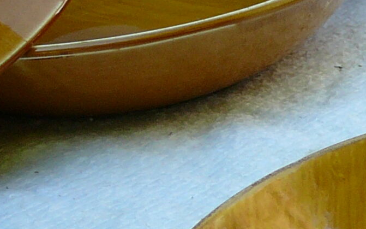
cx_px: 589
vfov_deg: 7.2
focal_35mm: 182
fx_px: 1815
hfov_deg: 11.0
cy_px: 181
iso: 80
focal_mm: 6.7
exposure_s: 1/50
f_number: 3.2
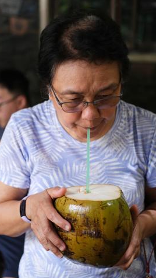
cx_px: 77
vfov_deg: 37.2
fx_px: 412
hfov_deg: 21.5
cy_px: 139
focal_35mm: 56
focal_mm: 35
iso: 160
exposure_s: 1/200
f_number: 2
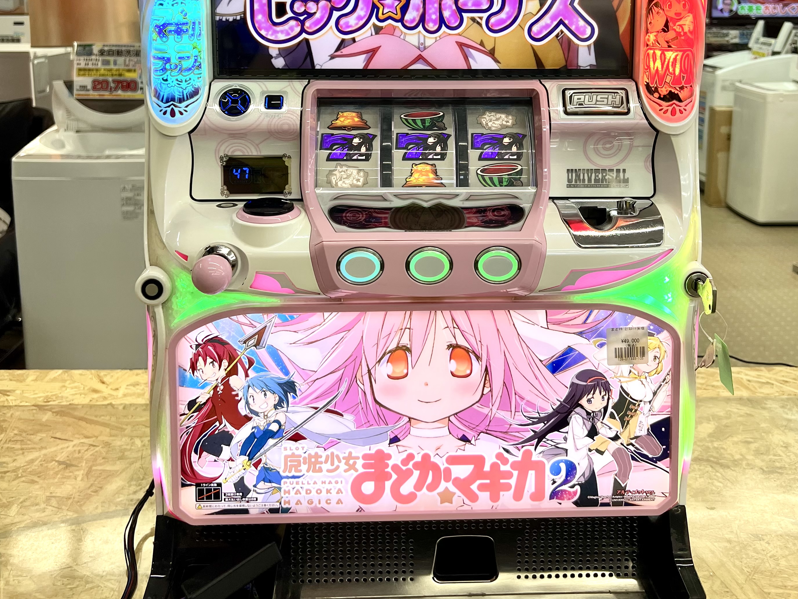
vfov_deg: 36.8
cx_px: 415
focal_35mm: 38
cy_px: 150
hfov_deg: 49.0
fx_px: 876
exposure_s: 1/167
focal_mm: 5.7
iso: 50
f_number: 1.5
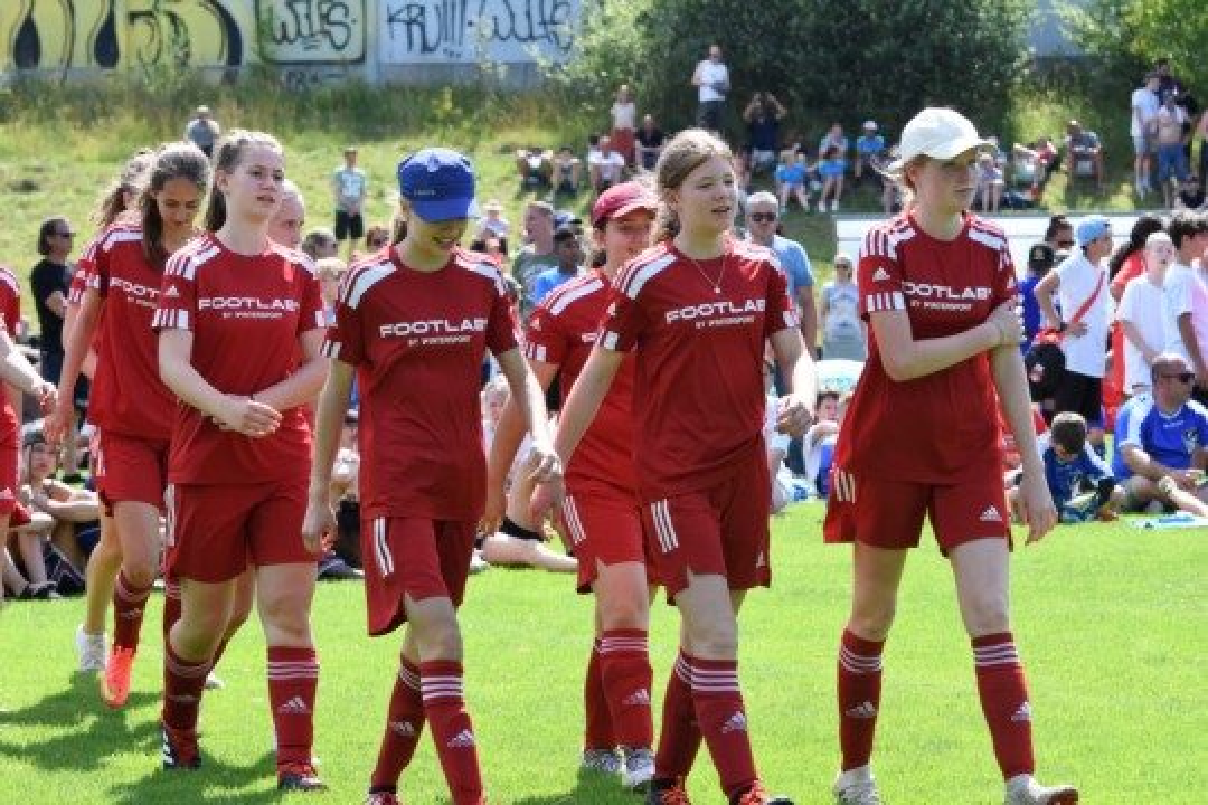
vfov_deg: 8.7
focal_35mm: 158
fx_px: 5285
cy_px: 402
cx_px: 604
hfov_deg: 13.0
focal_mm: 105
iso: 640
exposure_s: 1/640
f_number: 7.1
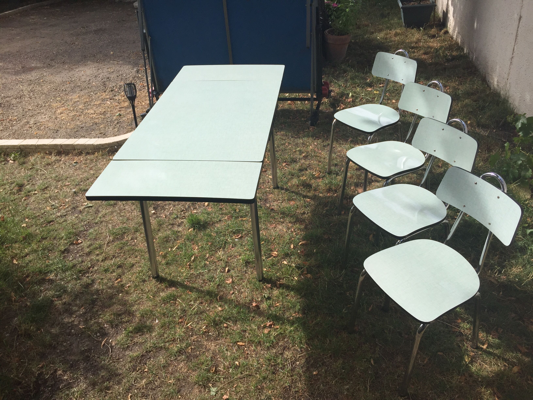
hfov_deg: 61.7
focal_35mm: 29
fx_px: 447
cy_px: 200
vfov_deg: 48.2
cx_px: 266
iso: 32
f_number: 2.2
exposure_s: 1/1236
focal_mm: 4.15
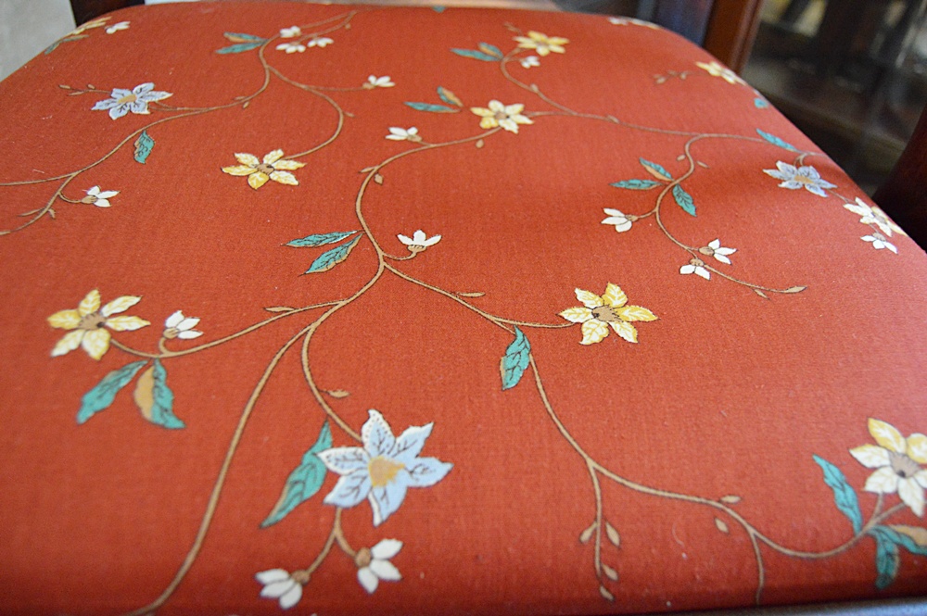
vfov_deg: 45.6
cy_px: 308
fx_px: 733
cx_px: 464
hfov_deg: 64.6
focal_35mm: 28
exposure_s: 1/40
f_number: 3.5
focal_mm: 19
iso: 3200
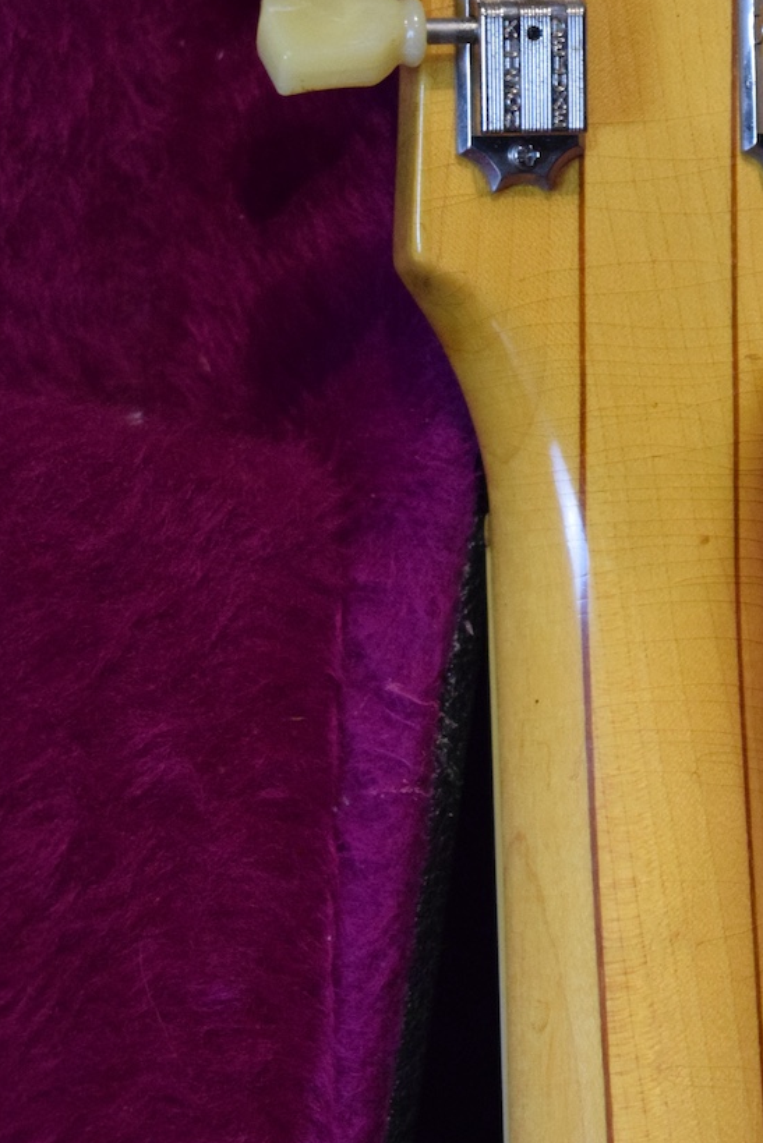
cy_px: 169
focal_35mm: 151
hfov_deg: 9.1
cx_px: 685
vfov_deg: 13.5
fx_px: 4795
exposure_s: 1/60
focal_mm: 55
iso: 3600
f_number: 5.6
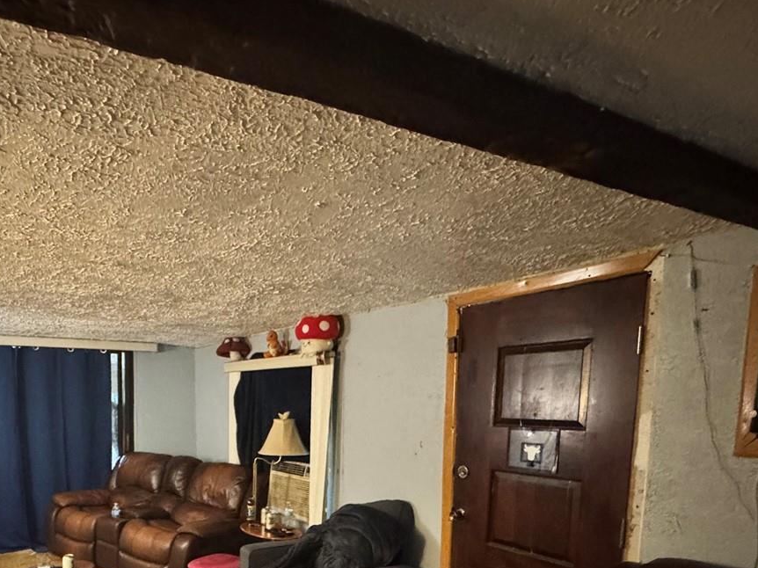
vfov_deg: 49.4
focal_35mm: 26
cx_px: 231
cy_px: 469
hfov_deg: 64.9
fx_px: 569
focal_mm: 2.22
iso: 1600
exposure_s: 1/30
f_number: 2.2
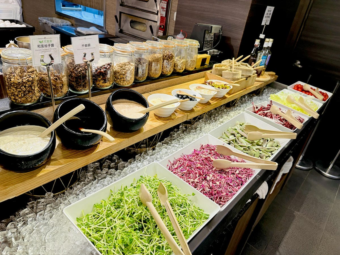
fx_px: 236
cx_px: 170
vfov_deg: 56.8
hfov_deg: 71.6
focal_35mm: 24
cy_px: 128
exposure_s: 1/60
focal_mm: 6.86
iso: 160
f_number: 1.78
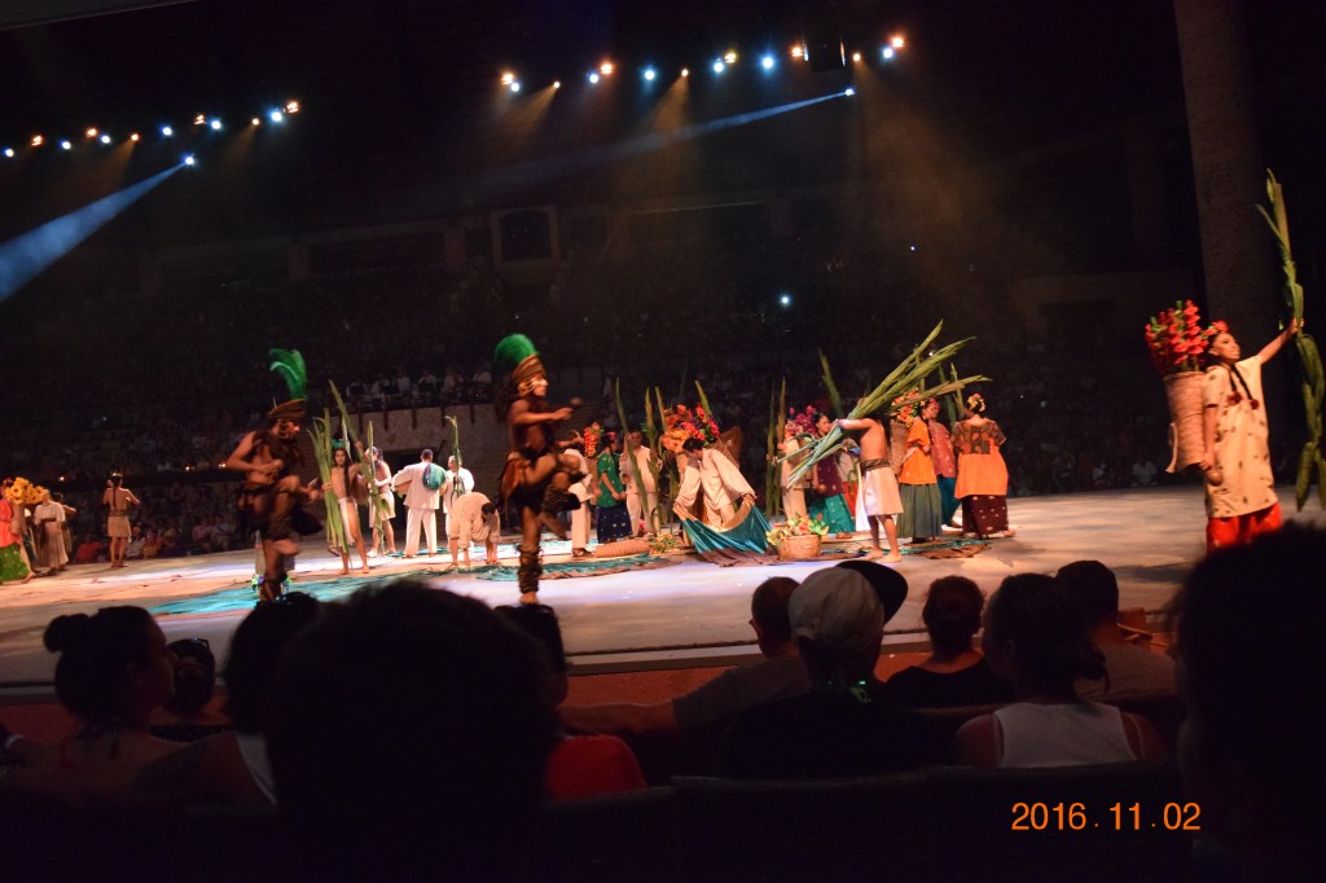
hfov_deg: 67.4
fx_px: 994
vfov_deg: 47.9
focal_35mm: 27
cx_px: 663
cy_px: 442
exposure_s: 1/50
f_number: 3.5
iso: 6400
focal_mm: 18
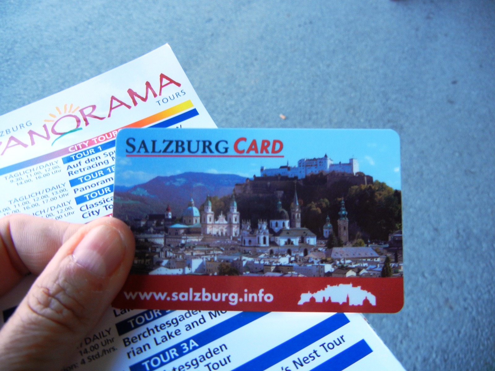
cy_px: 186
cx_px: 248
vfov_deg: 46.8
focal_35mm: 30
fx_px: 429
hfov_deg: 60.0
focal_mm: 5.4
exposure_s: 1/120
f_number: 3.5
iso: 160
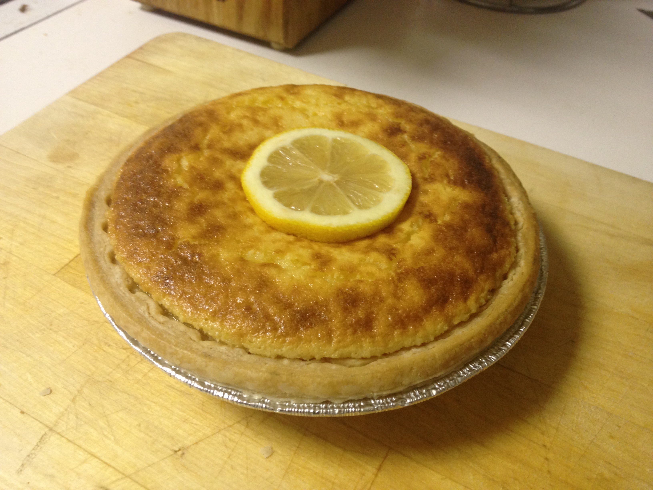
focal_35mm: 35
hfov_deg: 52.6
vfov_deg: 40.7
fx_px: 660
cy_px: 245
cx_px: 326
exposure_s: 1/20
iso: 125
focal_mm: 4.28
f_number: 2.4
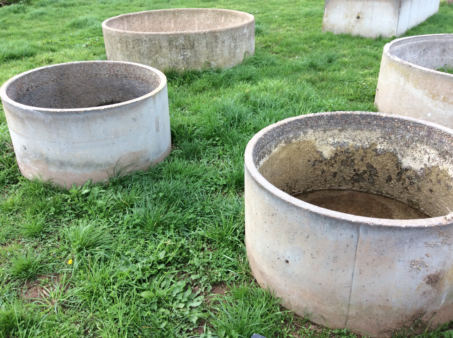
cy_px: 169
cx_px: 226
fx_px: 418
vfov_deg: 44.1
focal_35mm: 32
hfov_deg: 56.9
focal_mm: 3.3
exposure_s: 1/224
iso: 32
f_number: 2.4
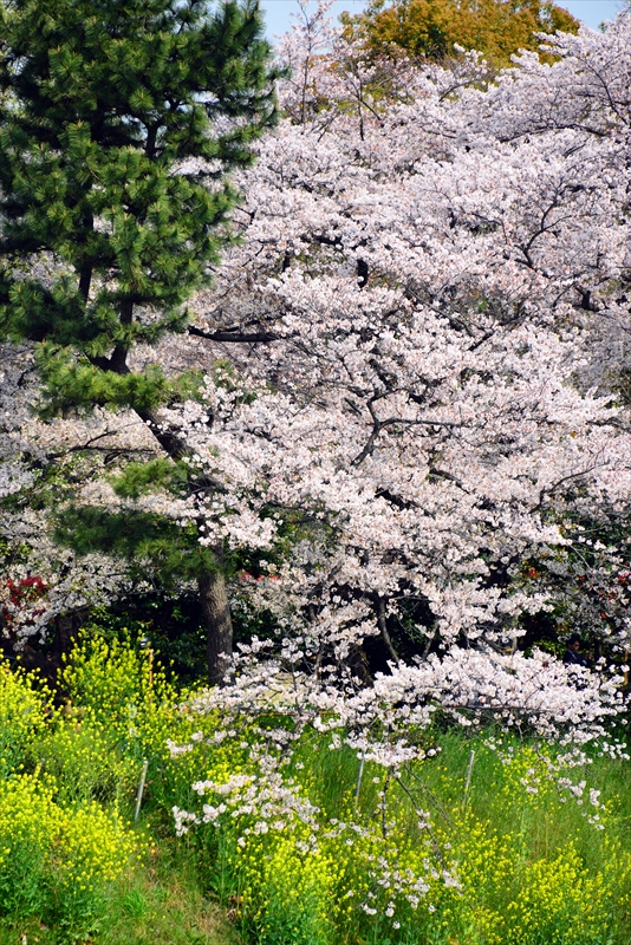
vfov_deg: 6.9
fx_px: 7880
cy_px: 472
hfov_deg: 4.6
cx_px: 316
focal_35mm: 300
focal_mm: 300
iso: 200
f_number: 7.1
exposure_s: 1/320
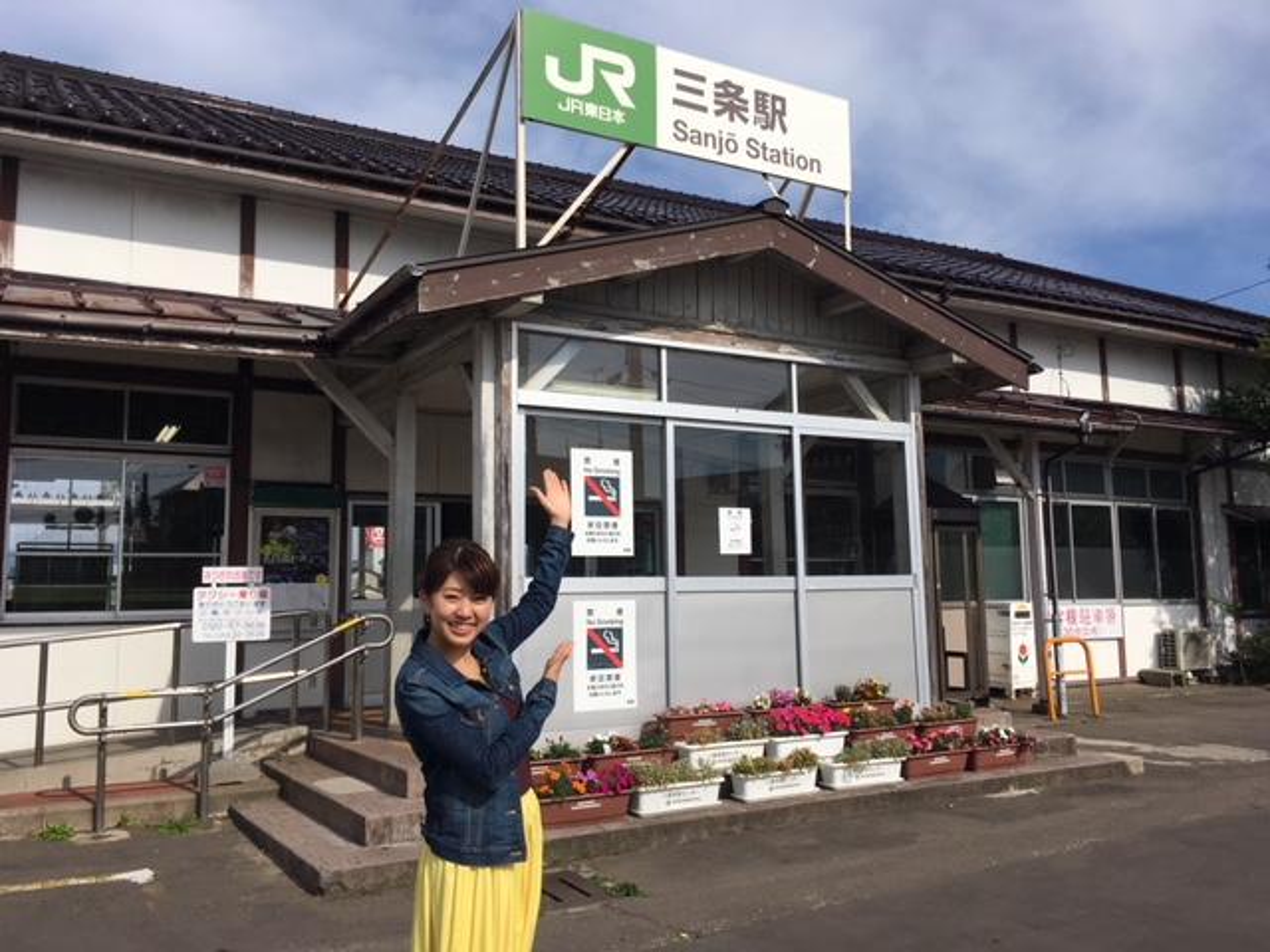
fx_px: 1064
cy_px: 476
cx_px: 635
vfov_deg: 48.2
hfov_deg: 61.7
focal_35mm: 29
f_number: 2.2
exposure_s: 1/2653
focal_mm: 4.15
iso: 25
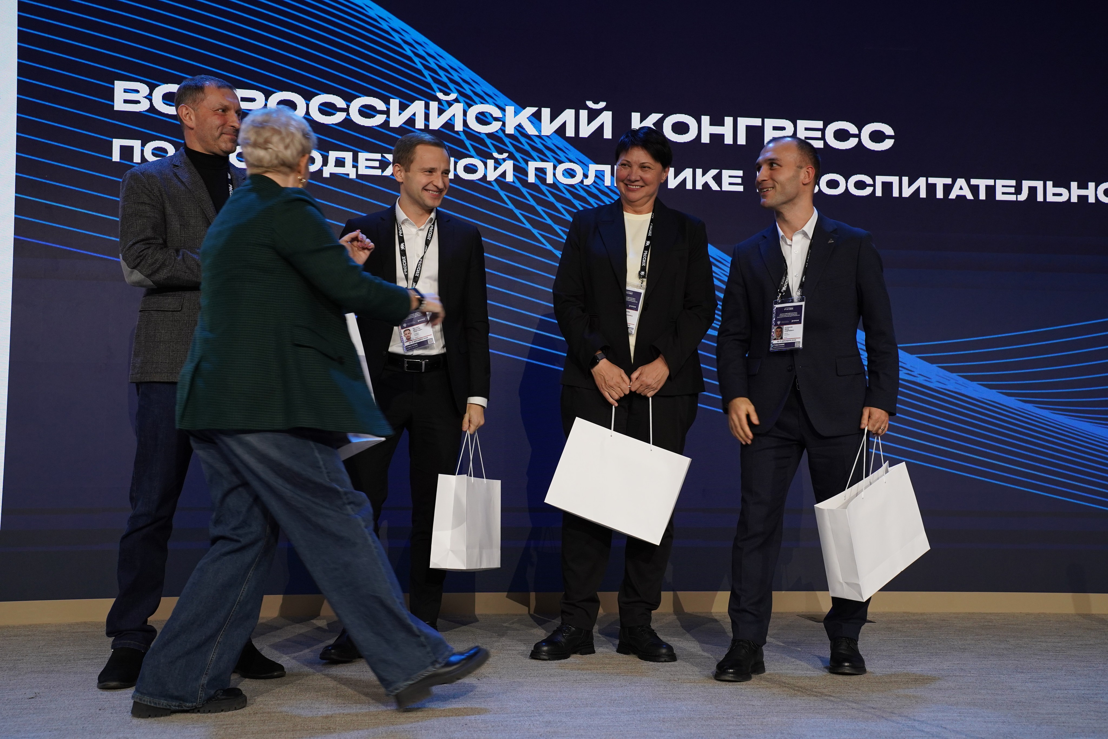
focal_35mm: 42
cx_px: 554
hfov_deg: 46.4
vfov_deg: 31.9
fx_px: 1293
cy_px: 370
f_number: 5
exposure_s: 1/160
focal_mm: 42
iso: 1600
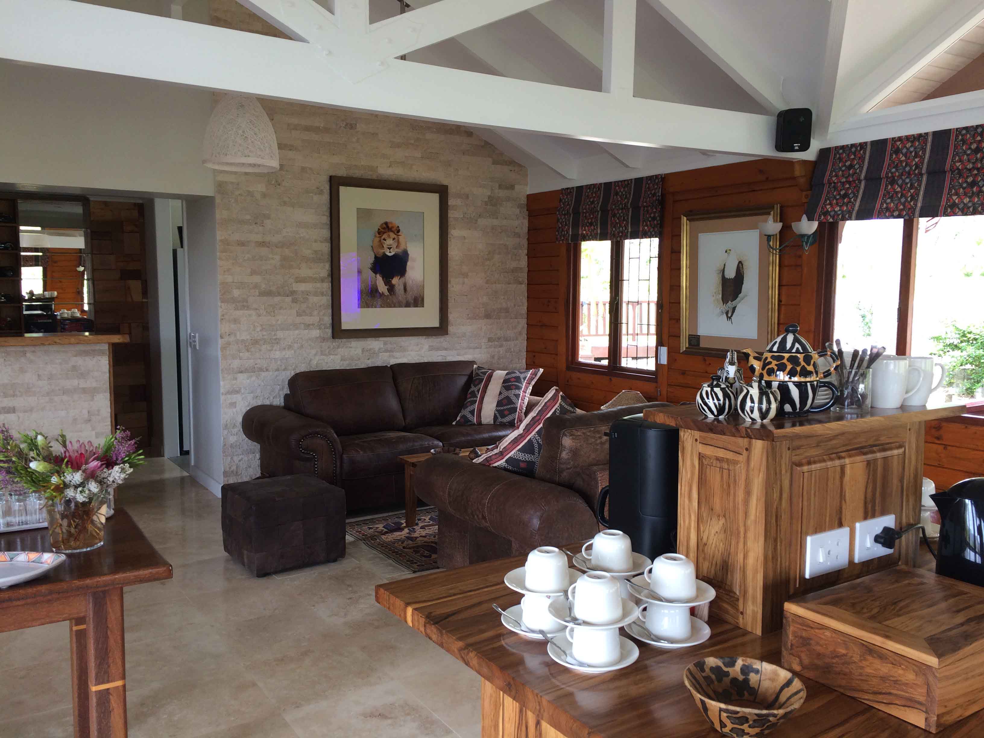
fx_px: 824
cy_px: 369
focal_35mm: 29
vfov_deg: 48.2
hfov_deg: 61.7
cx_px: 492
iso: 40
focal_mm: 4.15
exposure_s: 1/50
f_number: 2.2
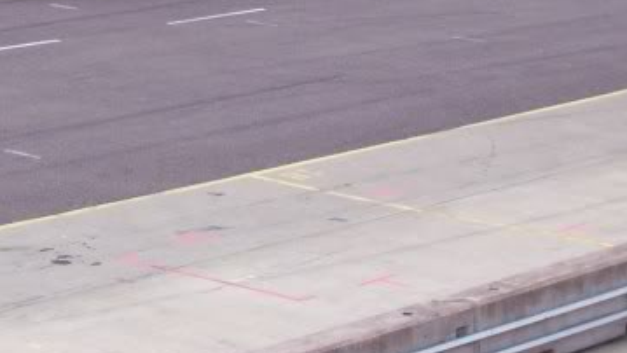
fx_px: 2627
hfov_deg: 13.4
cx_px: -30
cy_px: -119
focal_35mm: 158
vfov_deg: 7.6
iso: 80
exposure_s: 1/331
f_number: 3.6
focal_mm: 10.8
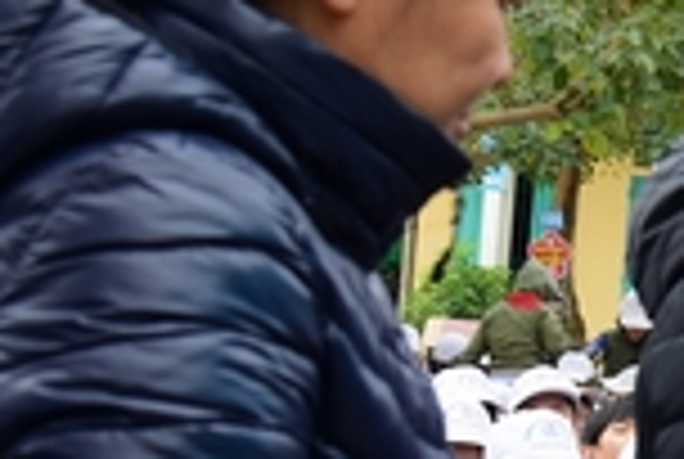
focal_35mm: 162
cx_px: 1251
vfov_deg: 8.5
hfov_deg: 11.7
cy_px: 324
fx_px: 3084
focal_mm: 38
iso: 320
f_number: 6.3
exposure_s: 1/100
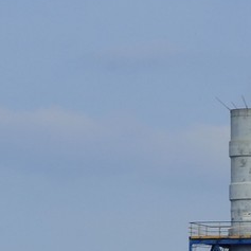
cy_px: 770
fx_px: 9418
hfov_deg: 1.5
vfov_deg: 1.5
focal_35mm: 1148
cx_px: 446
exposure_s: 1/250
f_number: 10
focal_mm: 200
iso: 200
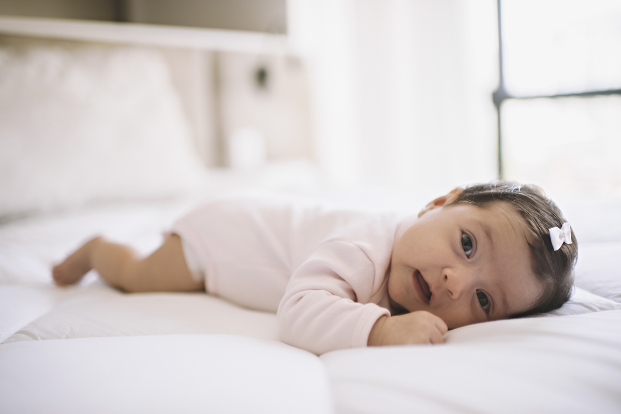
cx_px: 310
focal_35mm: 35
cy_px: 207
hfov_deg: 54.4
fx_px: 604
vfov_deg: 37.9
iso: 200
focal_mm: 35
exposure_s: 1/125
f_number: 1.6
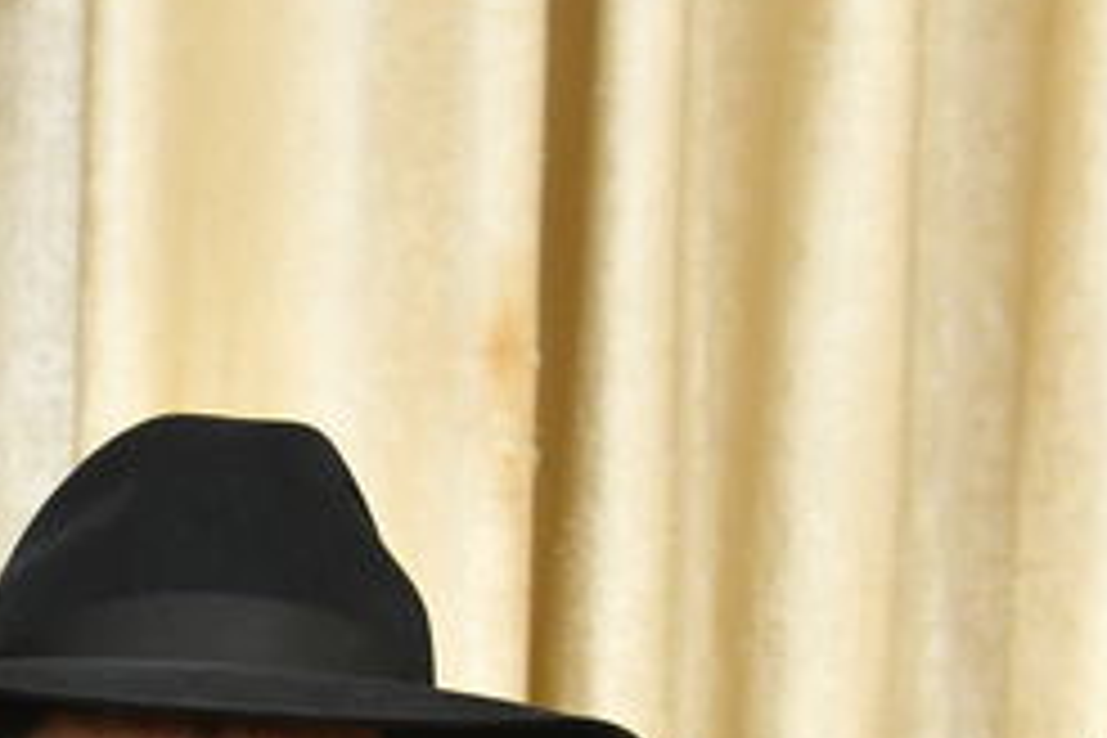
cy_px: 1388
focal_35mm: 228
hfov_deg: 8.7
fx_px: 7010
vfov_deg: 5.9
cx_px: -742
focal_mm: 40
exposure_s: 1/200
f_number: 4.5
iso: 1000
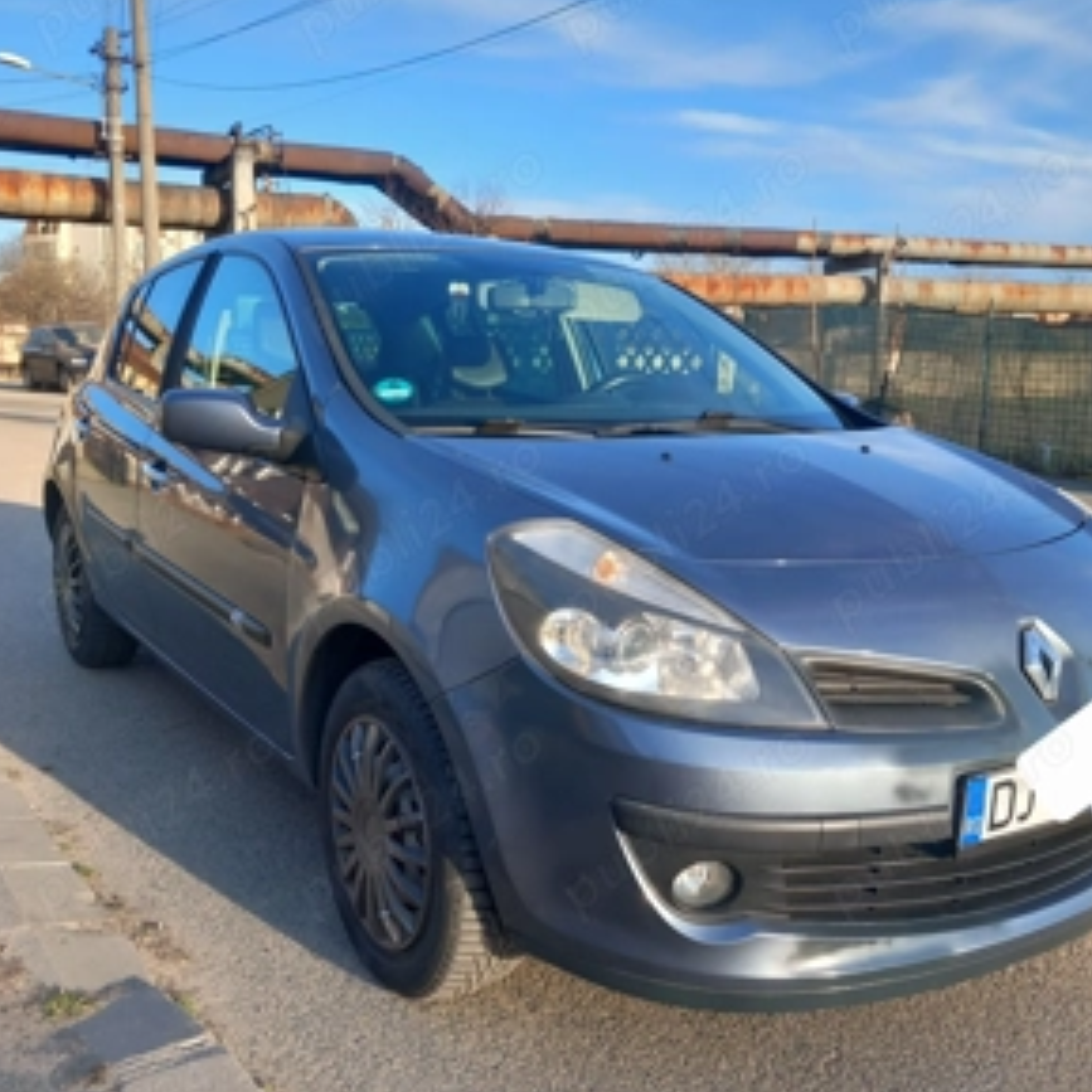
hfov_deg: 49.7
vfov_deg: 49.7
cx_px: 552
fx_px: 1178
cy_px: 593
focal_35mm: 33
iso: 20
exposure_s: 1/145
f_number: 1.8
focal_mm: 4
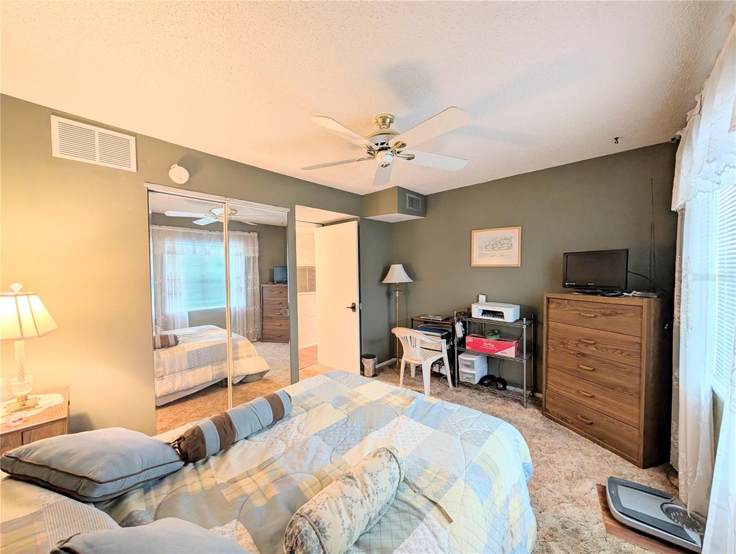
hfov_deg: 110.5
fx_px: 255
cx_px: 368
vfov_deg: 94.6
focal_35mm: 12
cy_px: 277
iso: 67
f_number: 1.7
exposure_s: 1/40
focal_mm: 2.02
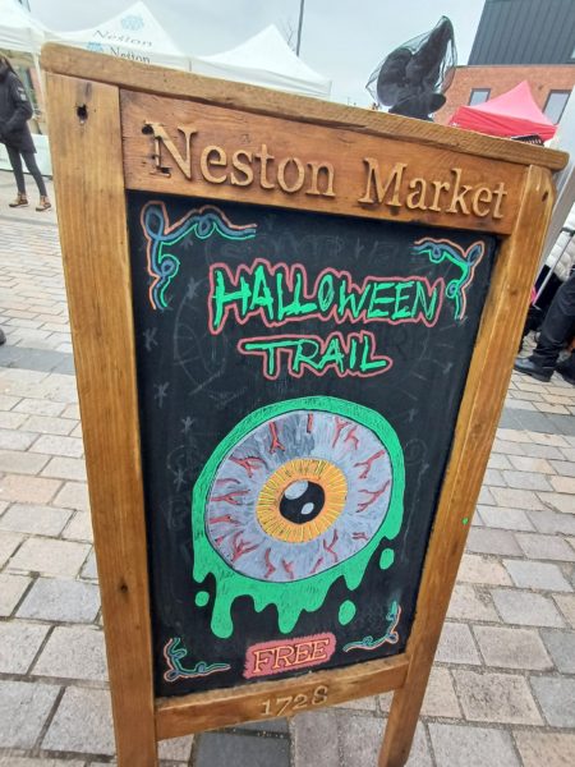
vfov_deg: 94.5
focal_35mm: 16
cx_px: 288
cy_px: 384
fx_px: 354
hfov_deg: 78.1
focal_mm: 1.64
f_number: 2.2
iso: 100
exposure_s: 1/50
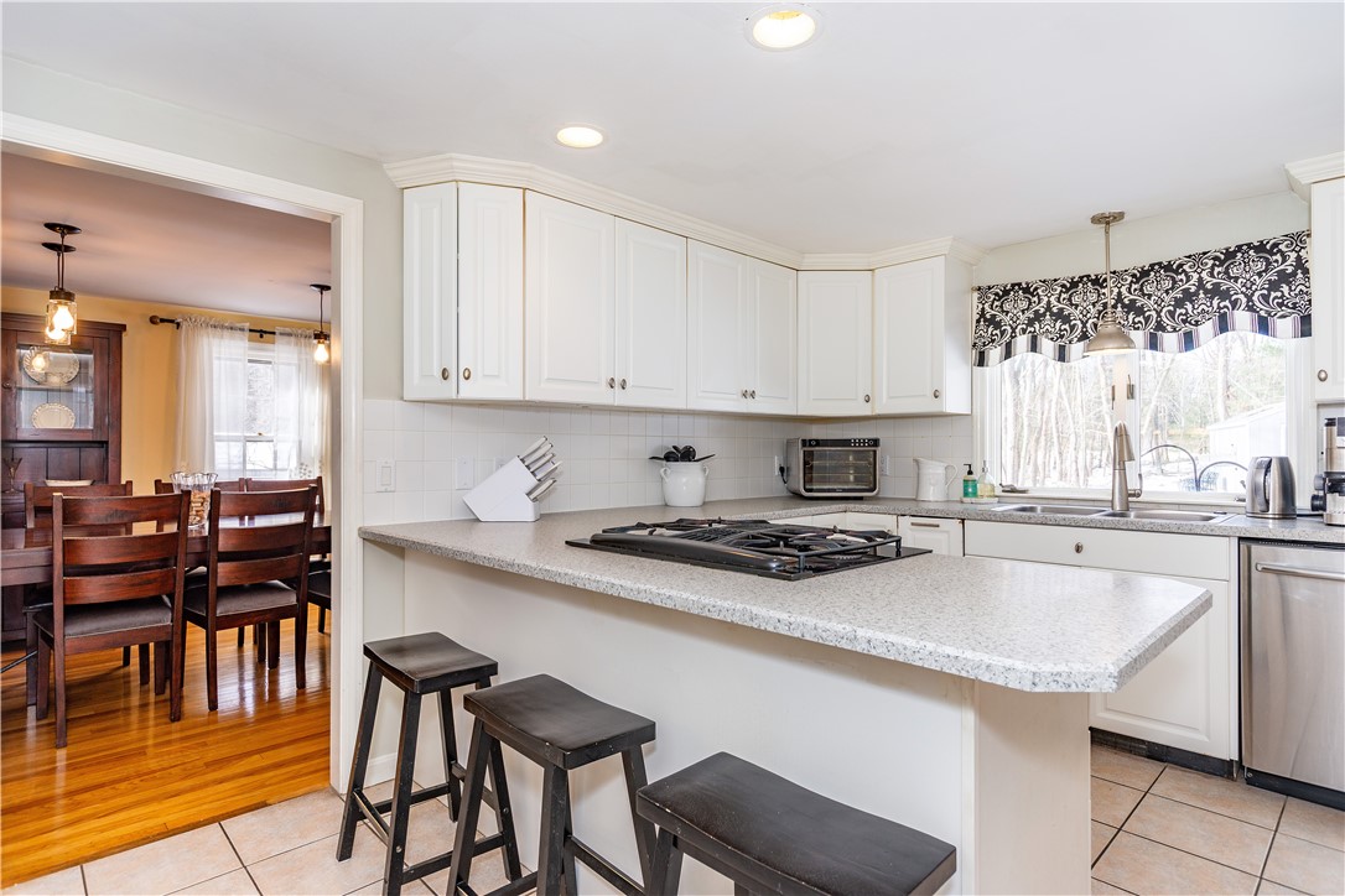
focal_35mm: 18
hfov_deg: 90.0
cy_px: 448
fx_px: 672
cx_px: 672
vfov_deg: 67.4
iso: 100
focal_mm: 18
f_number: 6.3
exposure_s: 1/20
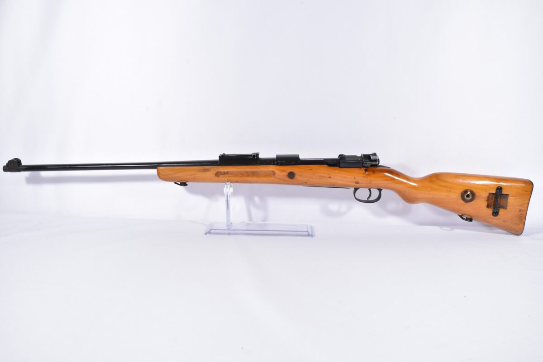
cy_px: 181
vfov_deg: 41.7
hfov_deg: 59.5
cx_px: 272
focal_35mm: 32
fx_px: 475
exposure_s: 1/25
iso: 640
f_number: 5
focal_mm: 21
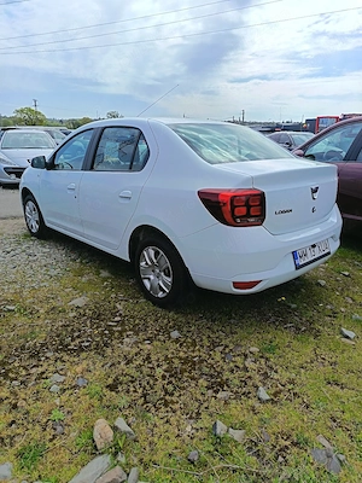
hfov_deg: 56.8
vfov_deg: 71.6
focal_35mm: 24
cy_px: 242
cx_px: 181
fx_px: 335
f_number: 1.75
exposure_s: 1/1250
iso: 100
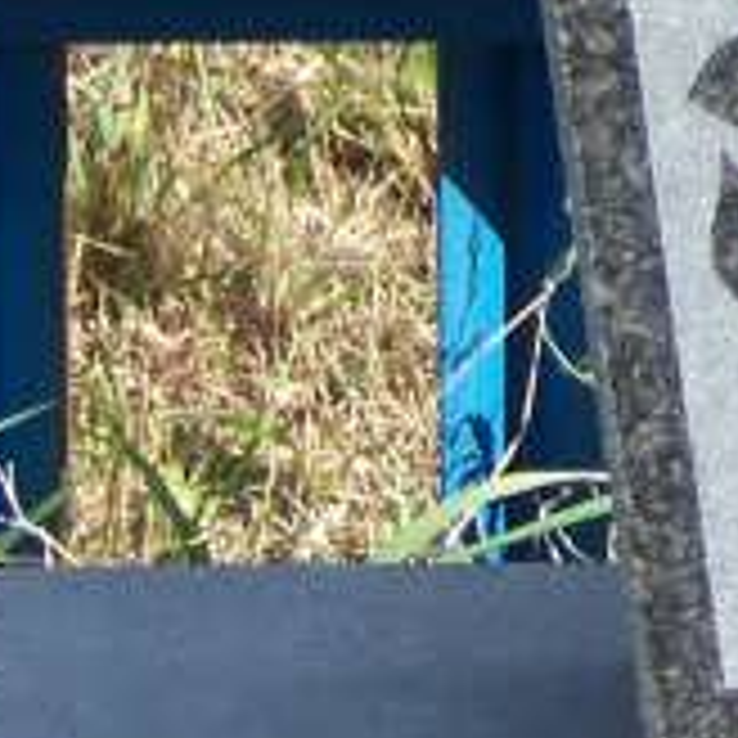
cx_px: 1840
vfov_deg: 3.8
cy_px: -189
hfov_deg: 3.8
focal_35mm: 454
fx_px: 10951
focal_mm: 11.7
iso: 64
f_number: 3.2
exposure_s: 1/320
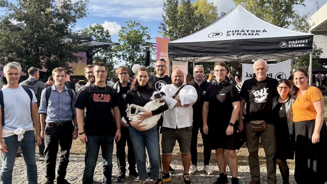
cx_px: 157
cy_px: 114
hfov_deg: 64.3
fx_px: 260
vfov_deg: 38.7
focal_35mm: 30
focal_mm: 6.76
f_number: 1.78
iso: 100
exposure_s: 1/3584
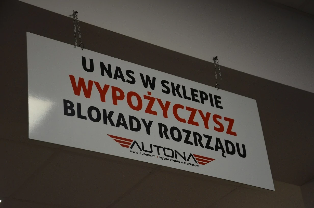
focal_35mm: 87
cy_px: 104
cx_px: 157
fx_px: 757
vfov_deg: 15.6
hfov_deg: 23.4
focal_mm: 58
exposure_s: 1/125
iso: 900
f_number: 5
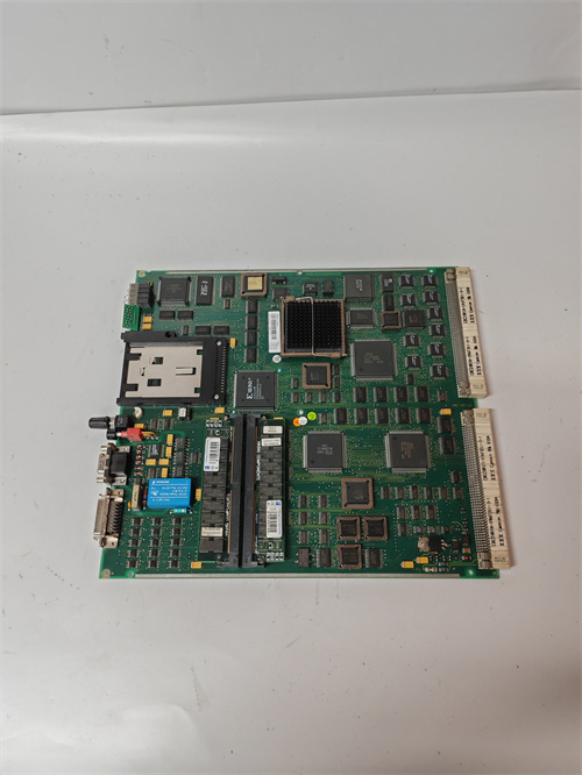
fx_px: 605
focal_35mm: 27
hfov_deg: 51.4
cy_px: 388
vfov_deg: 65.3
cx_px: 291
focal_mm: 6.12
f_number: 1.9
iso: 800
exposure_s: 1/100
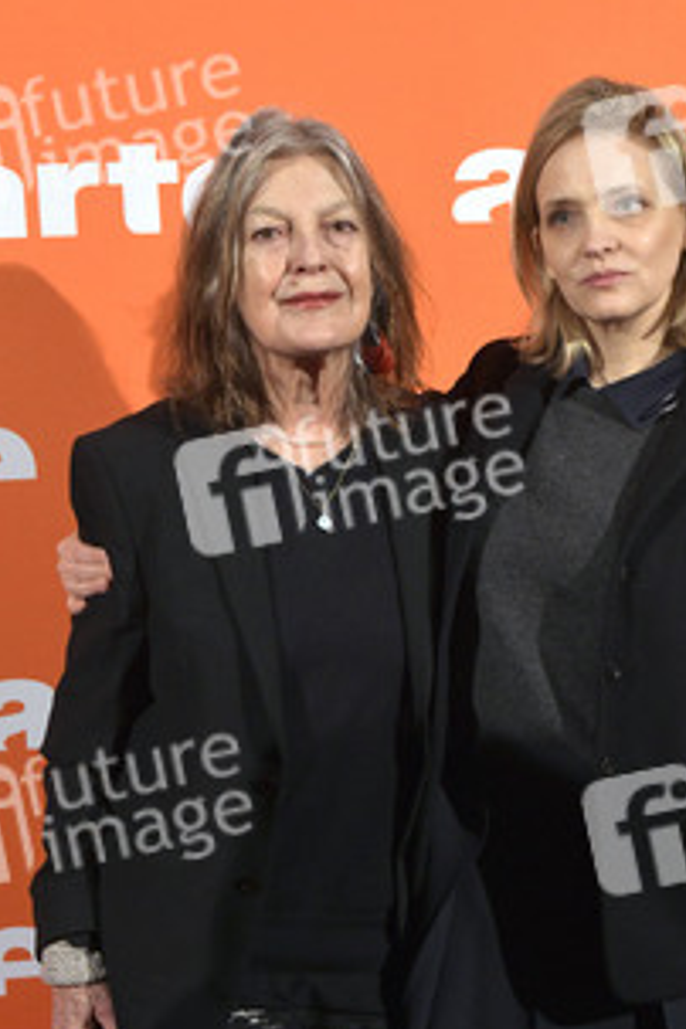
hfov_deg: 20.6
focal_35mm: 66
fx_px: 1886
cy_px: 645
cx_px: 448
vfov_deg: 30.4
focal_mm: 50
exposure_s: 1/160
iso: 2000
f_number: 5.6
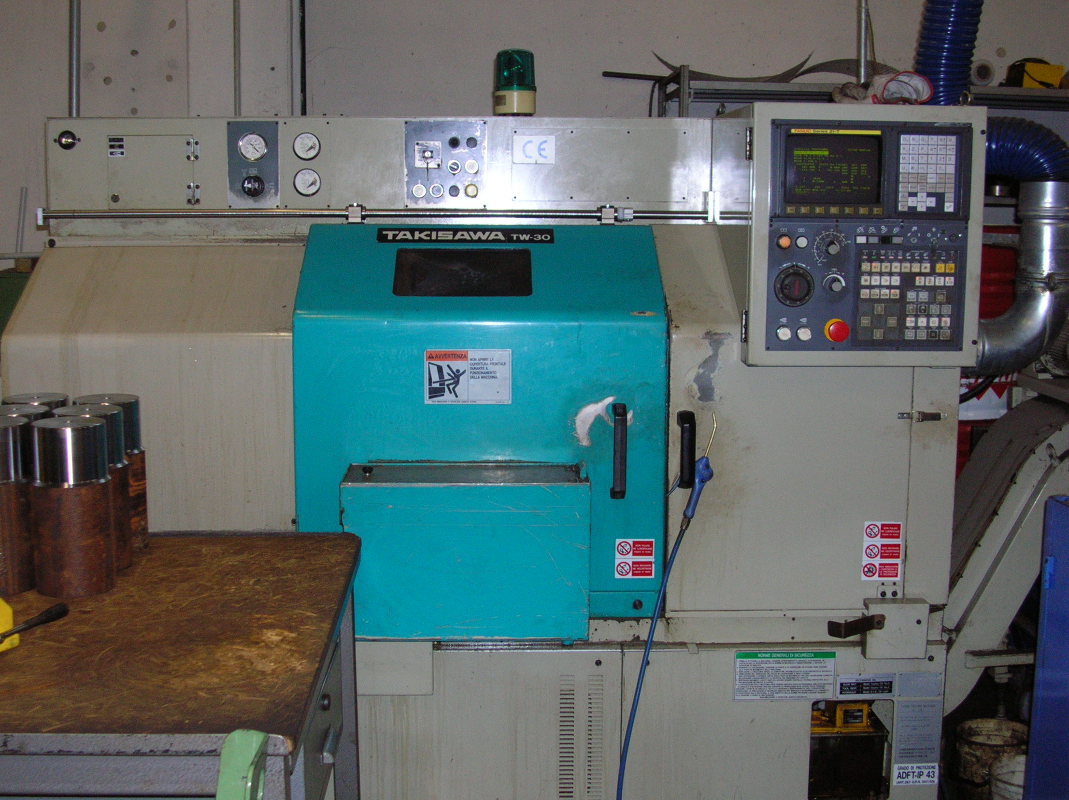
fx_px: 1389
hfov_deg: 42.1
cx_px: 534
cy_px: 400
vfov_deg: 32.1
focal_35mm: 45
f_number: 3.1
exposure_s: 1/60.1
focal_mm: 7.5
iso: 130
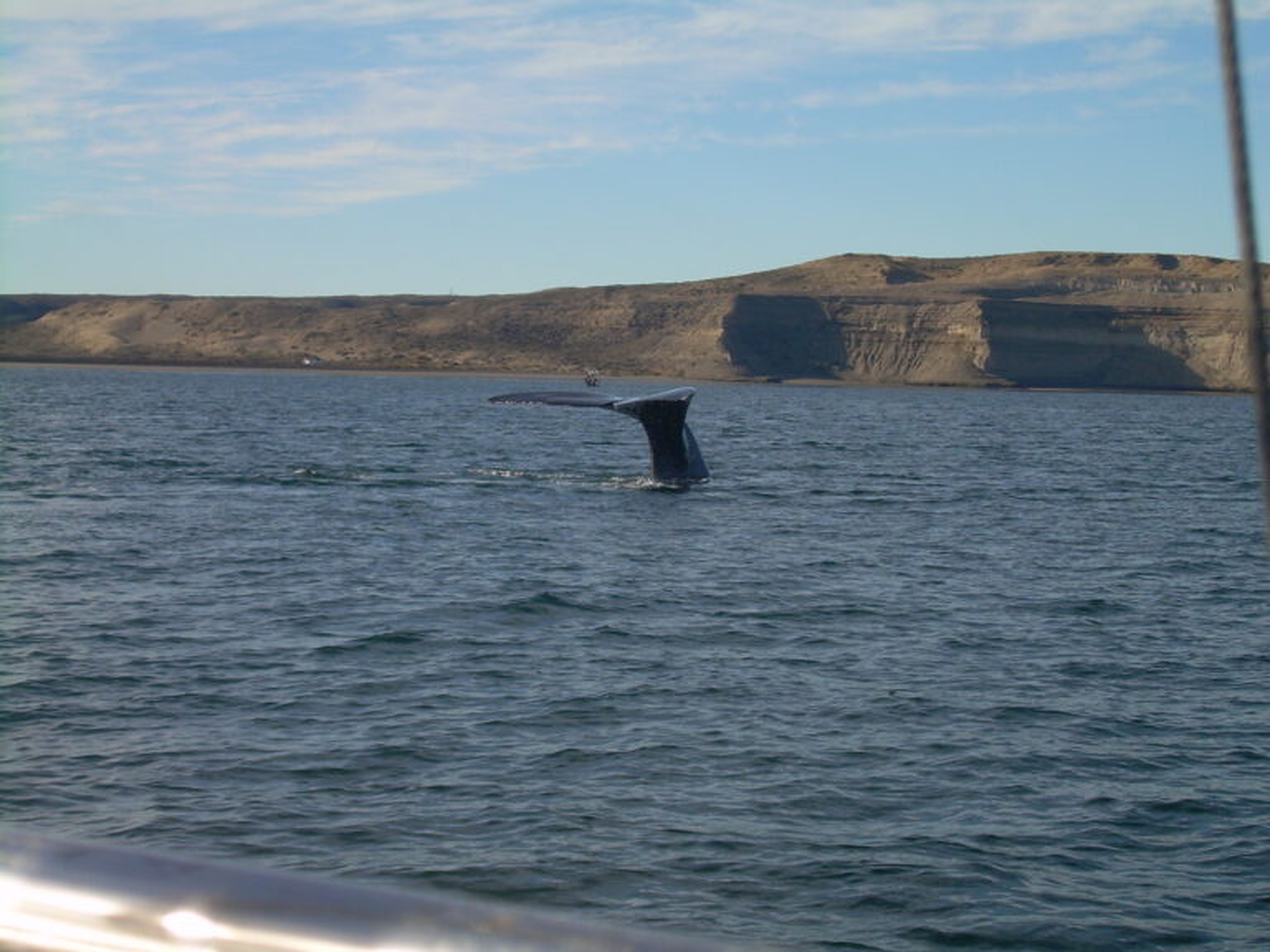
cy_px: 476
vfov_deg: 17.2
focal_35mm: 86
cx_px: 635
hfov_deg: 22.8
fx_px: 3155
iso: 50
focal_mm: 14.6
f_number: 4.2
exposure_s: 1/546
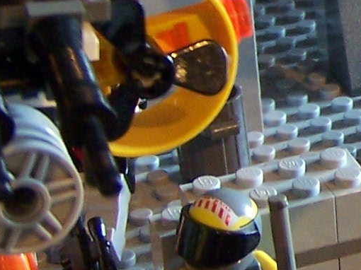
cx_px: 716
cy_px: -3
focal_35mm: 192
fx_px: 2001
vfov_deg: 7.7
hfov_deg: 9.6
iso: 140
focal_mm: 6.3
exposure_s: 1/8
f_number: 2.8
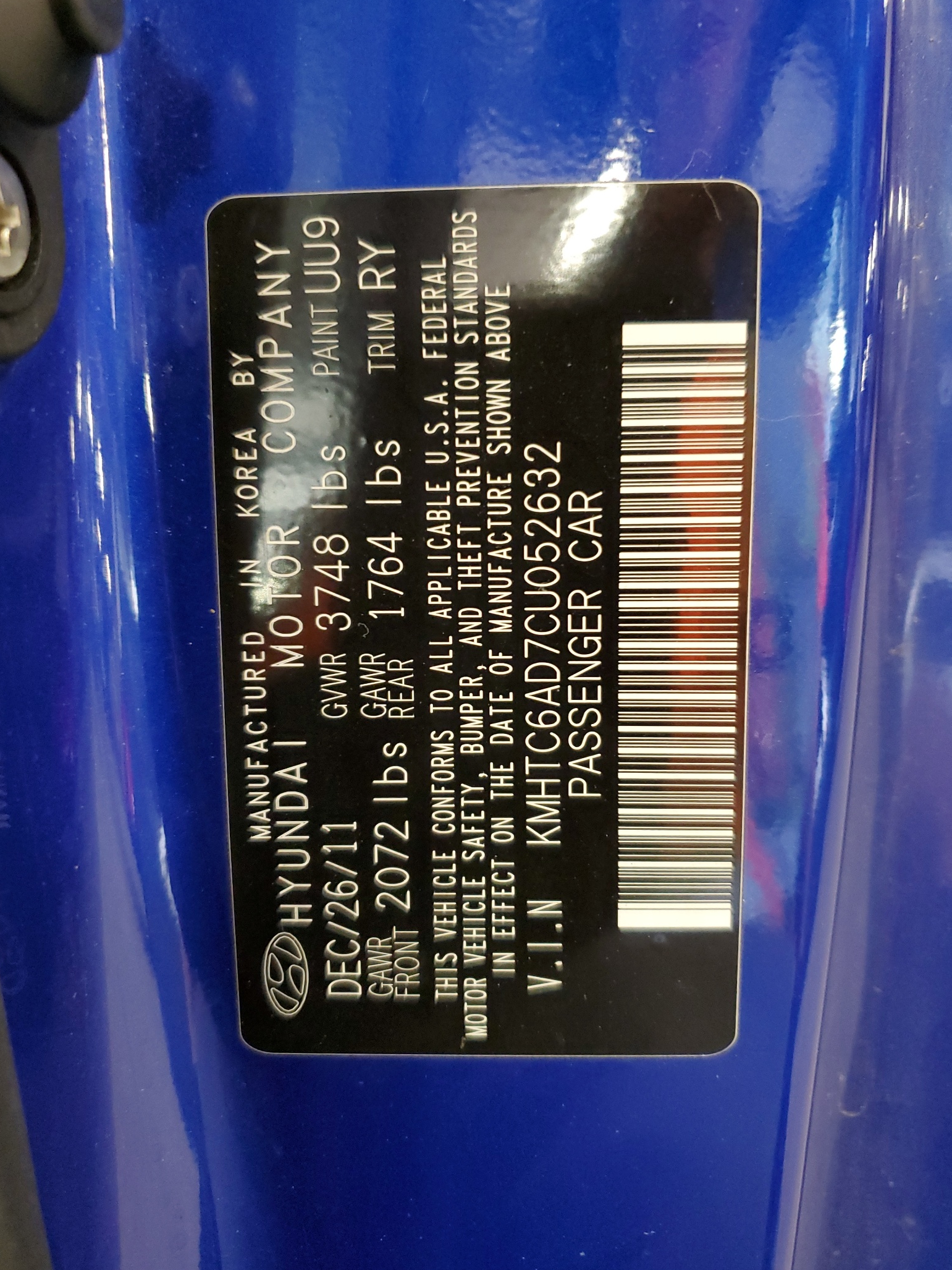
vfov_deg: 65.3
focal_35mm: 27
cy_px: 642
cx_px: 481
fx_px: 990
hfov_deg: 51.4
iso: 325
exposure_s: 1/20
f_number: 1.5
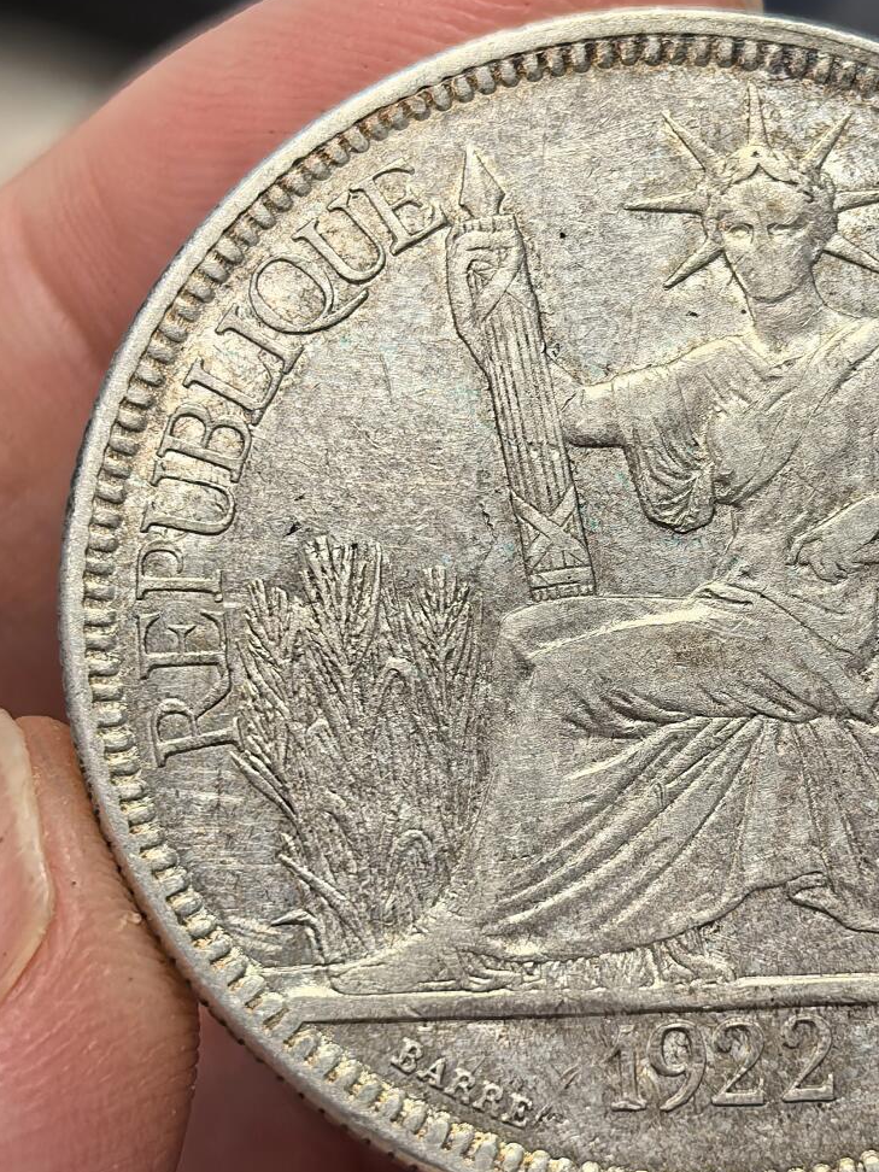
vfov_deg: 19.6
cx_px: 691
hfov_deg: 14.7
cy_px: 684
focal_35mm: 100
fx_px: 3386
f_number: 2
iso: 250
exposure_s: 1/100
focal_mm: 6.98
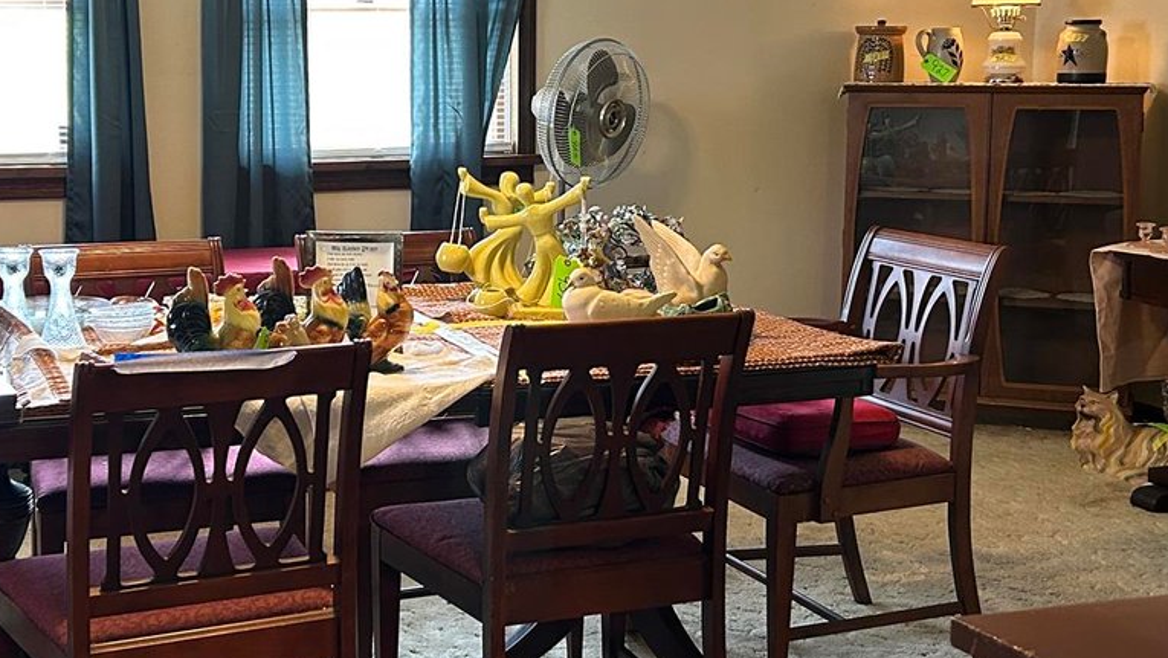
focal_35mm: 56
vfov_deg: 21.4
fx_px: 1735
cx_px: 422
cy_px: 265
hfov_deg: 36.9
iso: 200
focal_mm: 5.7
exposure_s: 1/60
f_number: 1.5
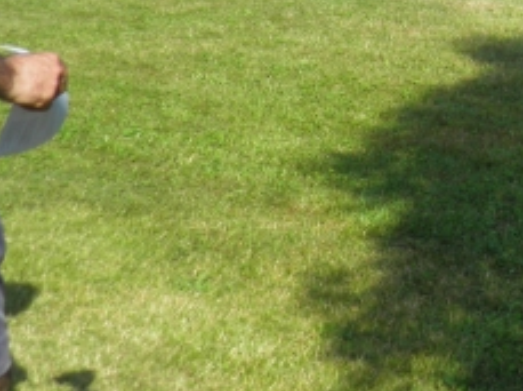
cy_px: -277
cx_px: 685
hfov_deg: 17.5
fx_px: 1584
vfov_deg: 12.9
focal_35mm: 105
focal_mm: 5.5
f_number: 3
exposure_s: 1/640
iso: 50
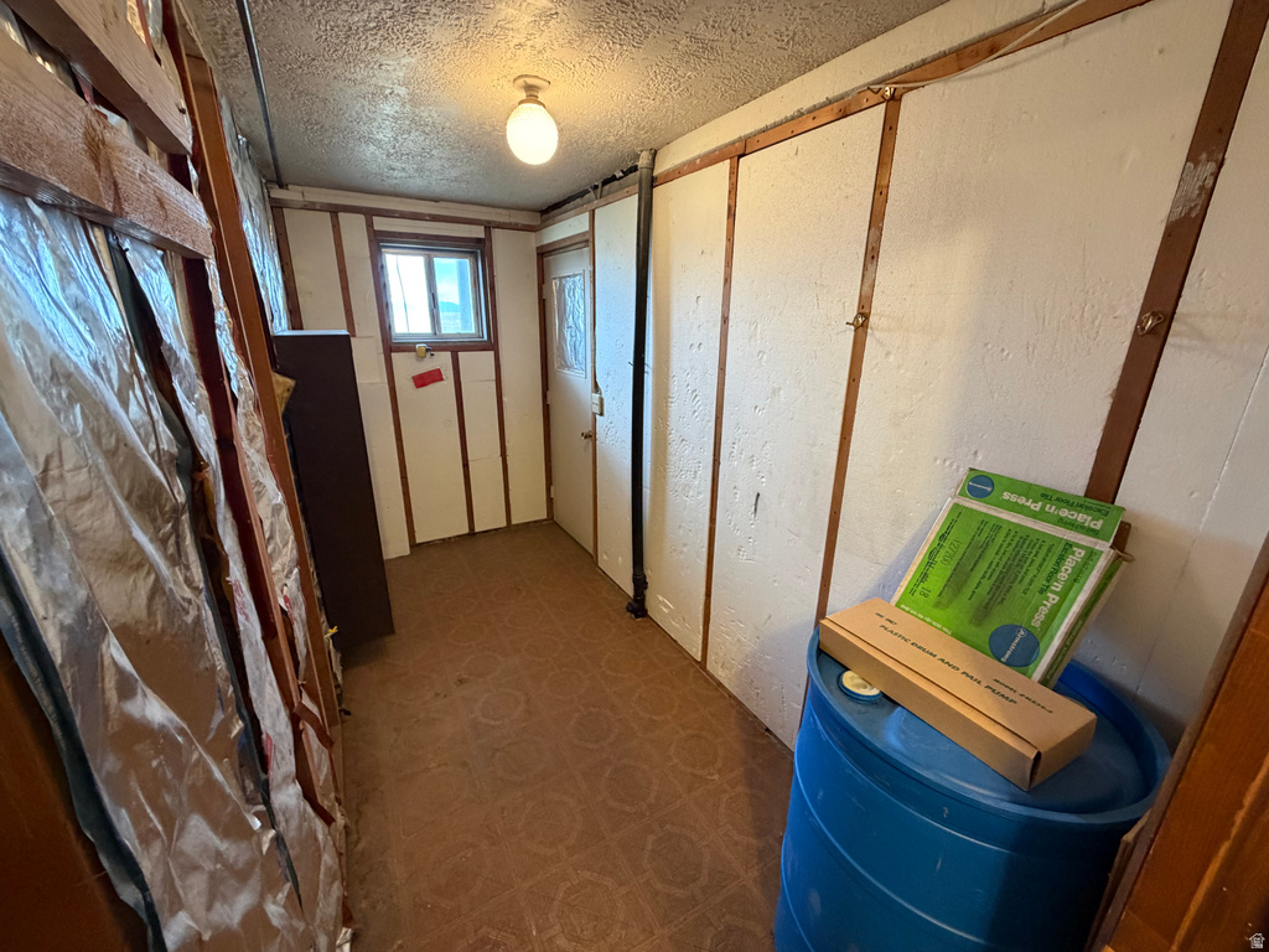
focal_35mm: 14
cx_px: 634
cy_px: 476
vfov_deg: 85.7
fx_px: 513
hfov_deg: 102.1
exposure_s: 1/60
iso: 500
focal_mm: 2.22
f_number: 2.2
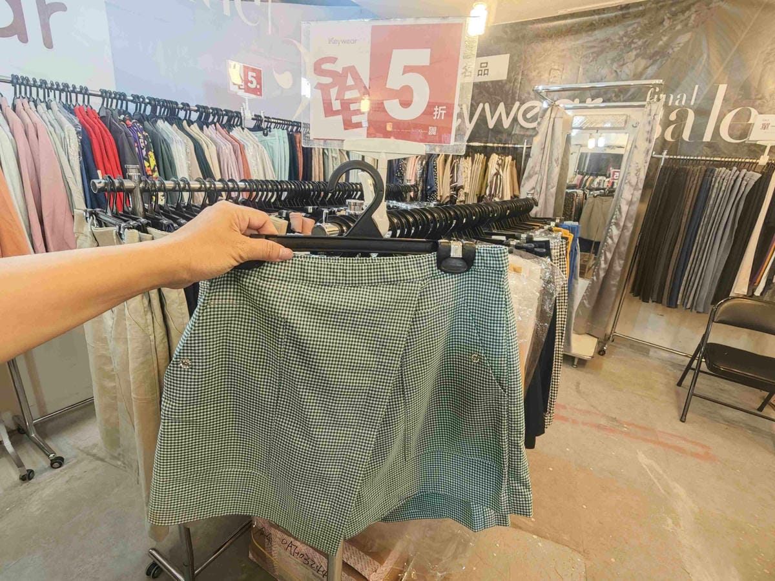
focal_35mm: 17
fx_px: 381
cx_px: 388
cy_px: 290
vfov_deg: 74.7
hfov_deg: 91.0
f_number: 1.8
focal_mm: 2.03
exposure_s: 1/40
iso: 160
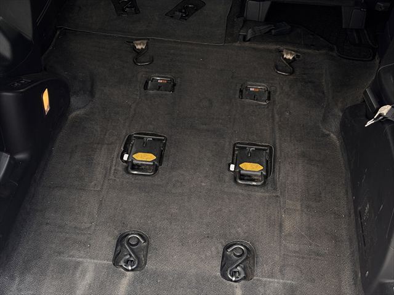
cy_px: 148
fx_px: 592
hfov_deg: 36.8
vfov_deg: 28.0
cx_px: 197
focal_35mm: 52
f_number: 1.6
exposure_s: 1/60
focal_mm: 5.96
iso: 80
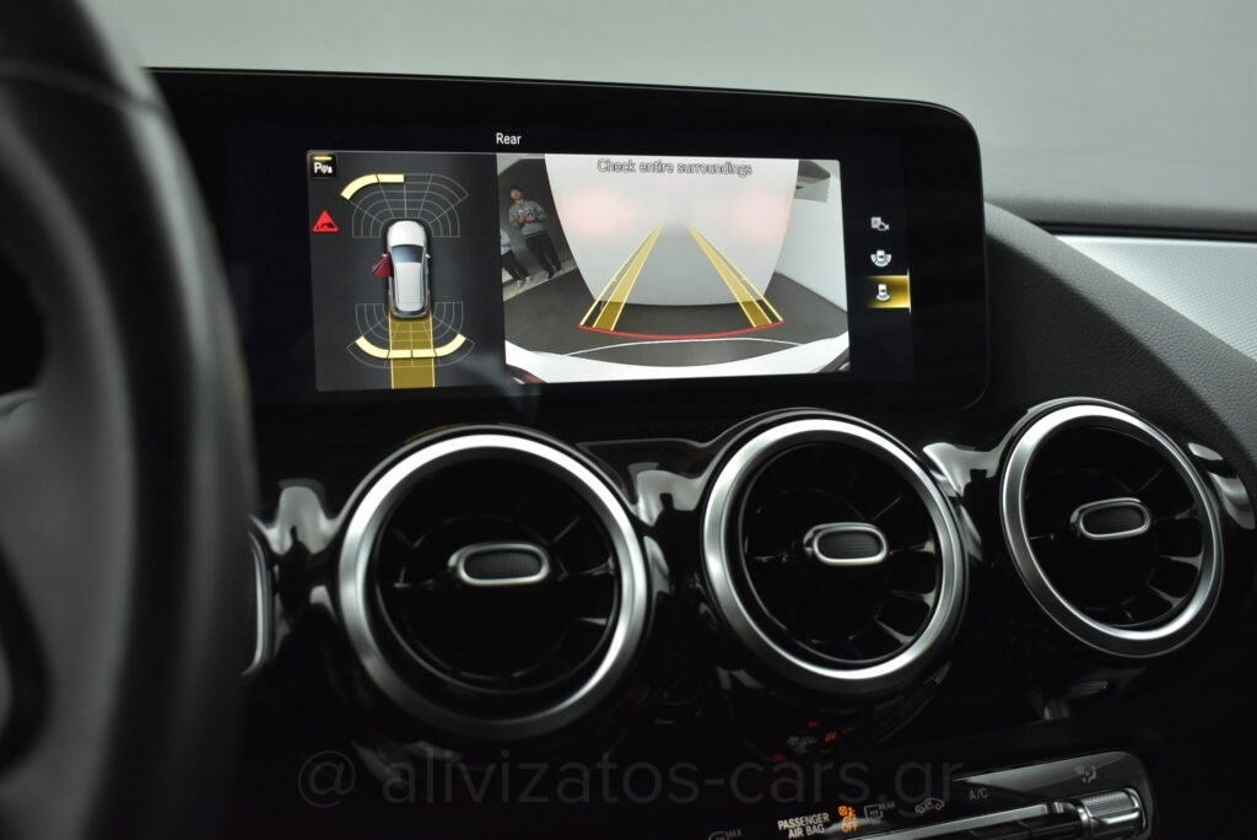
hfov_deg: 55.1
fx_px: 1205
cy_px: 420
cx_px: 628
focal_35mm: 34
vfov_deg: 38.4
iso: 1600
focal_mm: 23
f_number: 3.8
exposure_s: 1/100
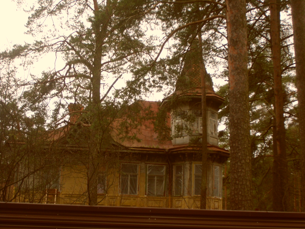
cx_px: 152
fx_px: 626
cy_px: 114
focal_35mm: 71
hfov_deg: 27.4
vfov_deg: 20.7
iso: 50
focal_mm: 11.89
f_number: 4
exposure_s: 1/28
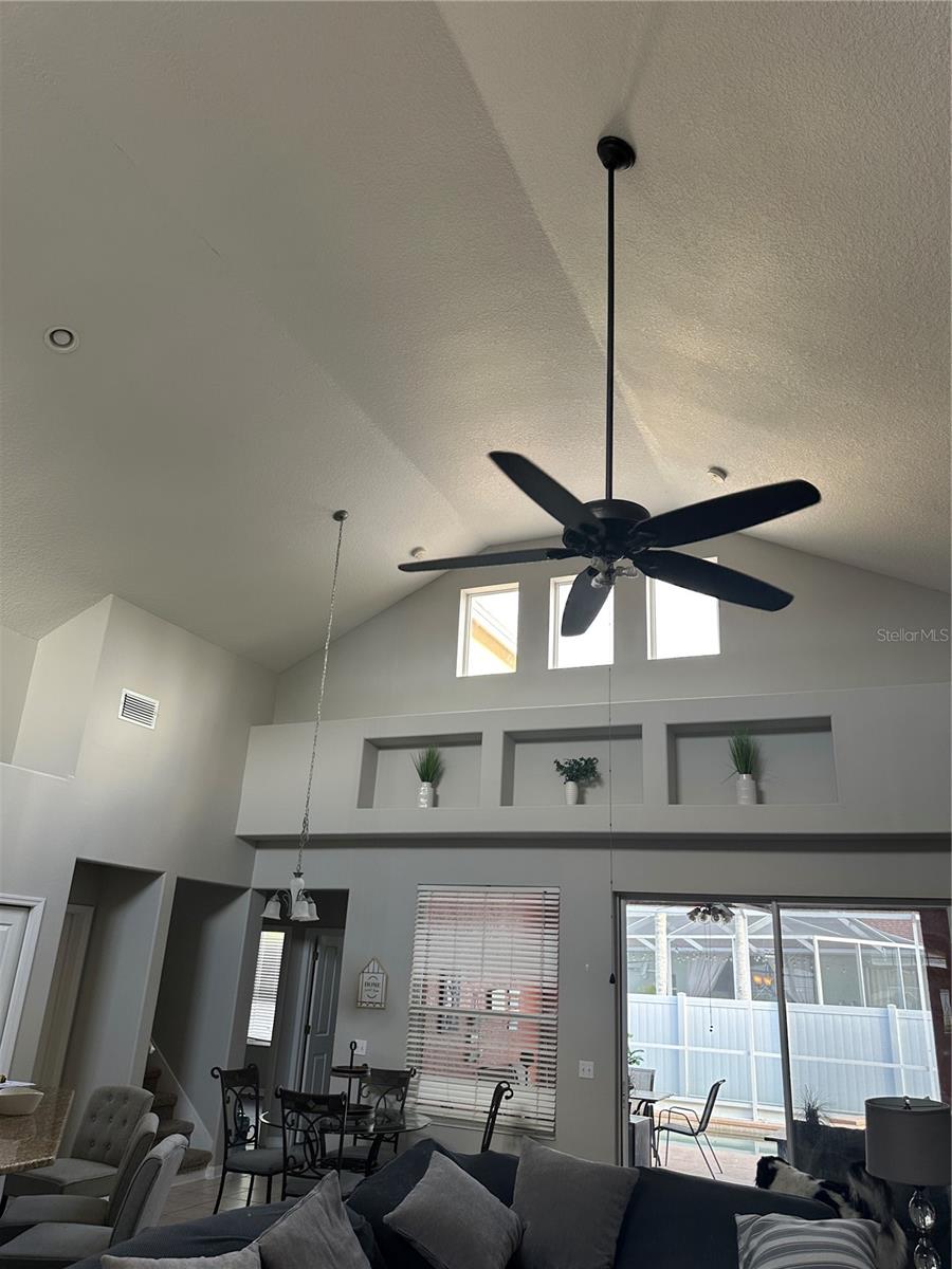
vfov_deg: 71.6
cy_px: 634
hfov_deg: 56.8
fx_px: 880
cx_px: 476
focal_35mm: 24
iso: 125
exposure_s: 1/60
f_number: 1.78
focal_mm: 6.86
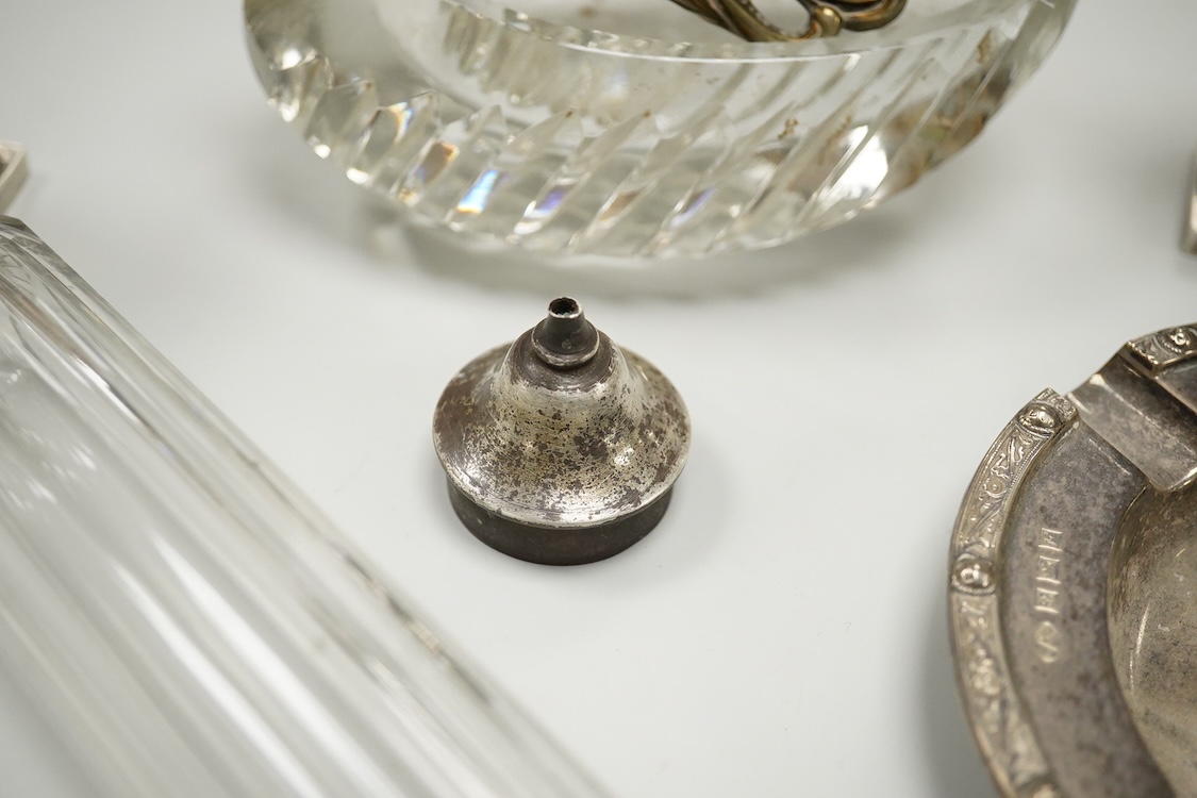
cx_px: 598
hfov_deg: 43.6
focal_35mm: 45
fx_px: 1496
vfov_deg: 29.9
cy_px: 399
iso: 2500
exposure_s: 1/500
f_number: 6.3
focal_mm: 30
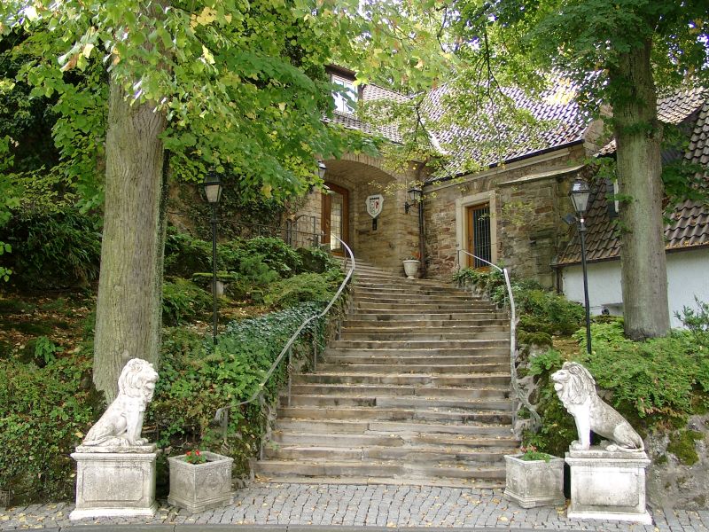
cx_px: 354
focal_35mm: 34
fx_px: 696
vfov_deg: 41.8
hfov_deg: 54.0
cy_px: 266
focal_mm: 7.13
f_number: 2
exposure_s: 1/107
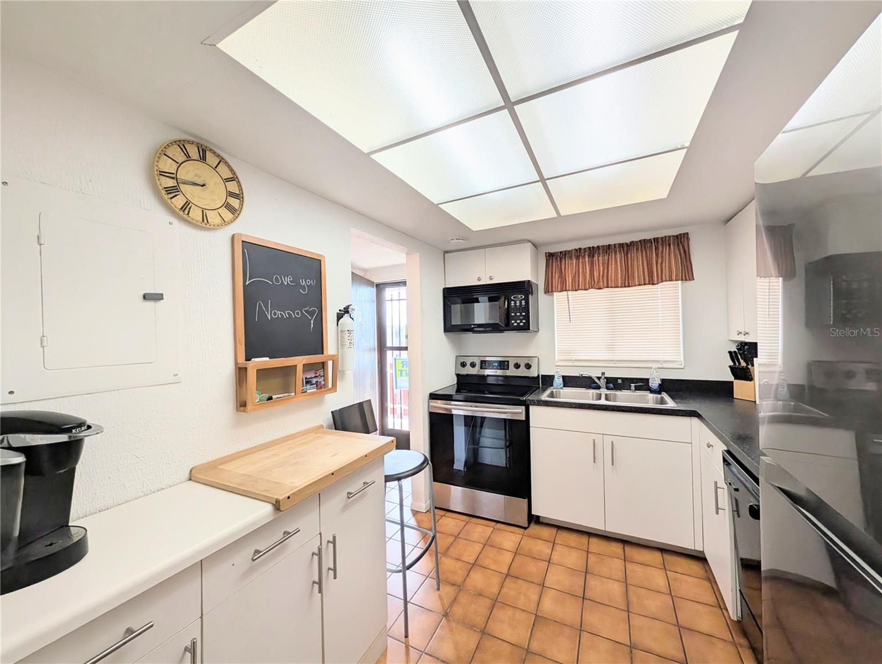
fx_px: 306
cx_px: 441
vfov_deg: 94.6
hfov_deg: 110.5
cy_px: 332
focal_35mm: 12
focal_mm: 2.02
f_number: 1.7
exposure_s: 1/164
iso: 48
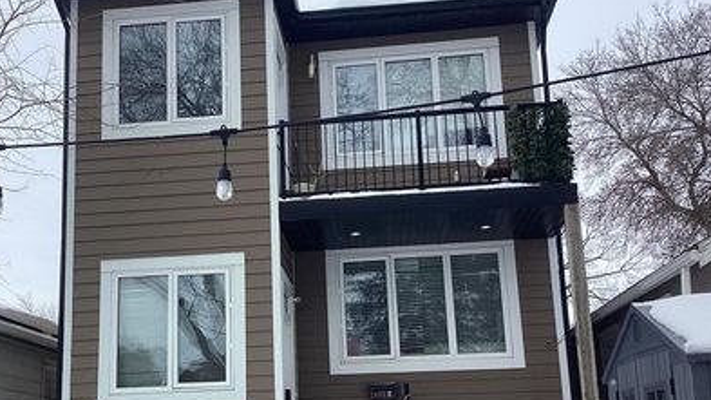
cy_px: 301
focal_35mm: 43
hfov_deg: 47.1
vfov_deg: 27.3
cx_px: 288
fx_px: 811
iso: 25
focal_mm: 3.3
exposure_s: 1/1031
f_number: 2.4
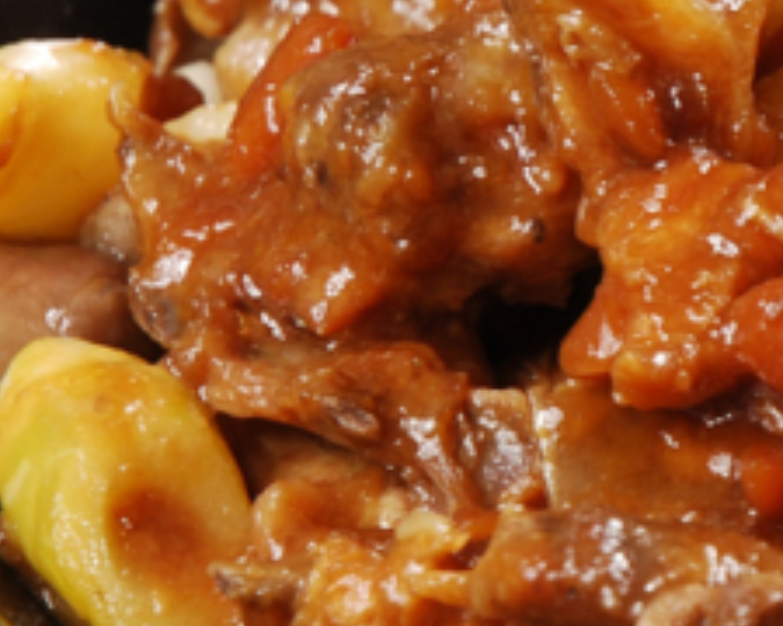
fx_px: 10405
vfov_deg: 3.4
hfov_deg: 4.3
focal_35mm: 449
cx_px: 1409
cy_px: 113
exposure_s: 1/125
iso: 100
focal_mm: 70
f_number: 9
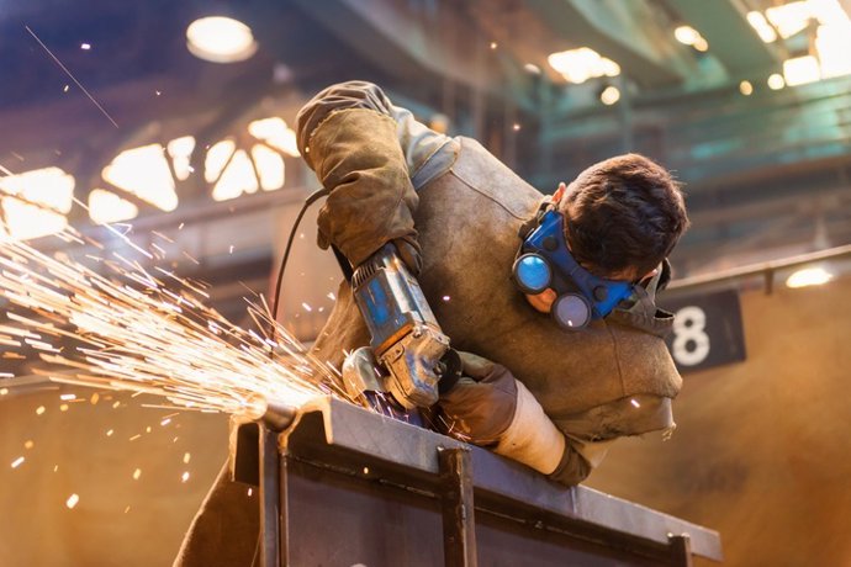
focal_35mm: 70
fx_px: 1655
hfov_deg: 28.8
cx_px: 426
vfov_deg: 19.5
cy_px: 284
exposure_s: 1/160
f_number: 2.8
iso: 1600
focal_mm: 70
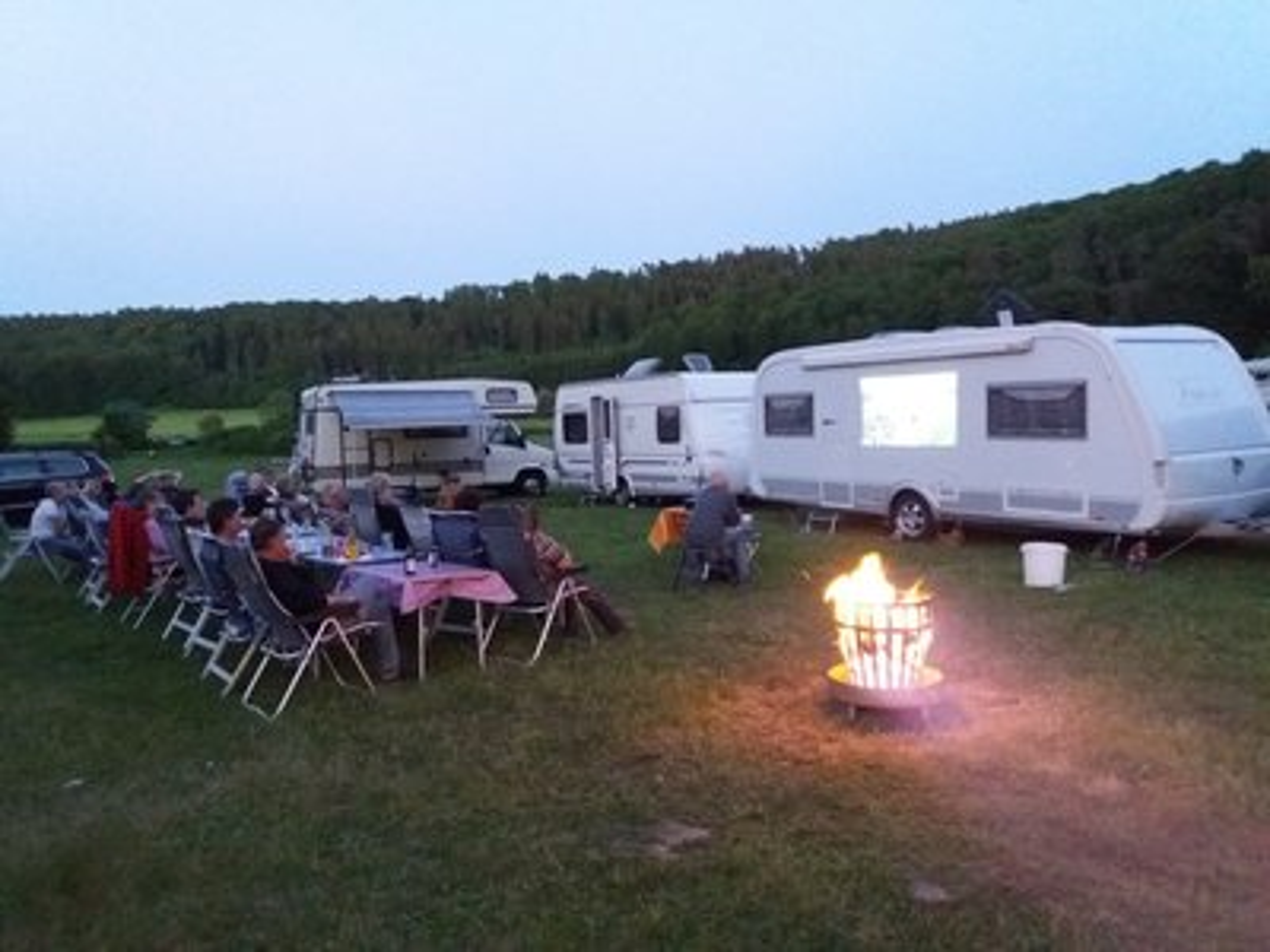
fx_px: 1027
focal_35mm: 28
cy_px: 476
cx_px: 635
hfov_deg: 63.4
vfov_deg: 49.7
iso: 800
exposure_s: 1/17
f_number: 1.9
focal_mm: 3.7
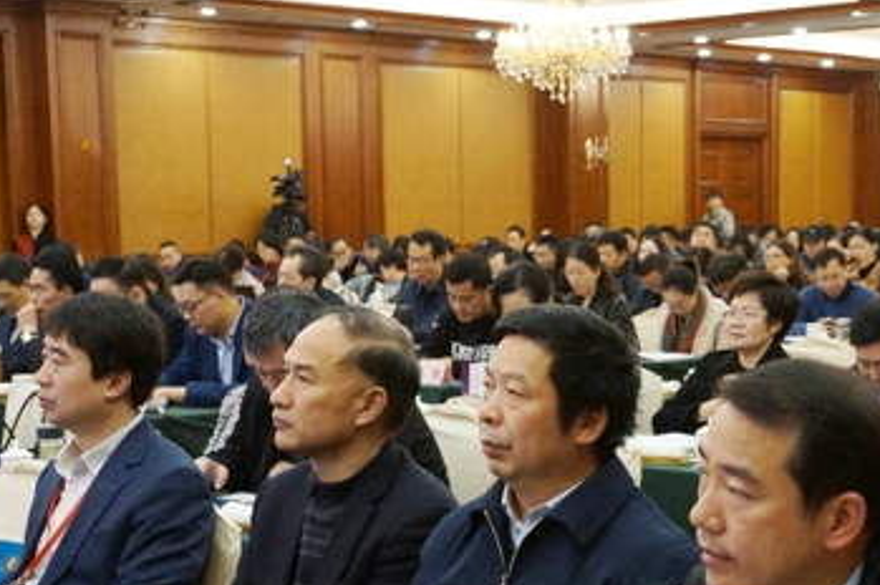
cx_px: 535
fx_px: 1856
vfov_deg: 17.8
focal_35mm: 76
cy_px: 463
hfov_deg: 26.6
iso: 1600
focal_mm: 26
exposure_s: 1/60
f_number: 4
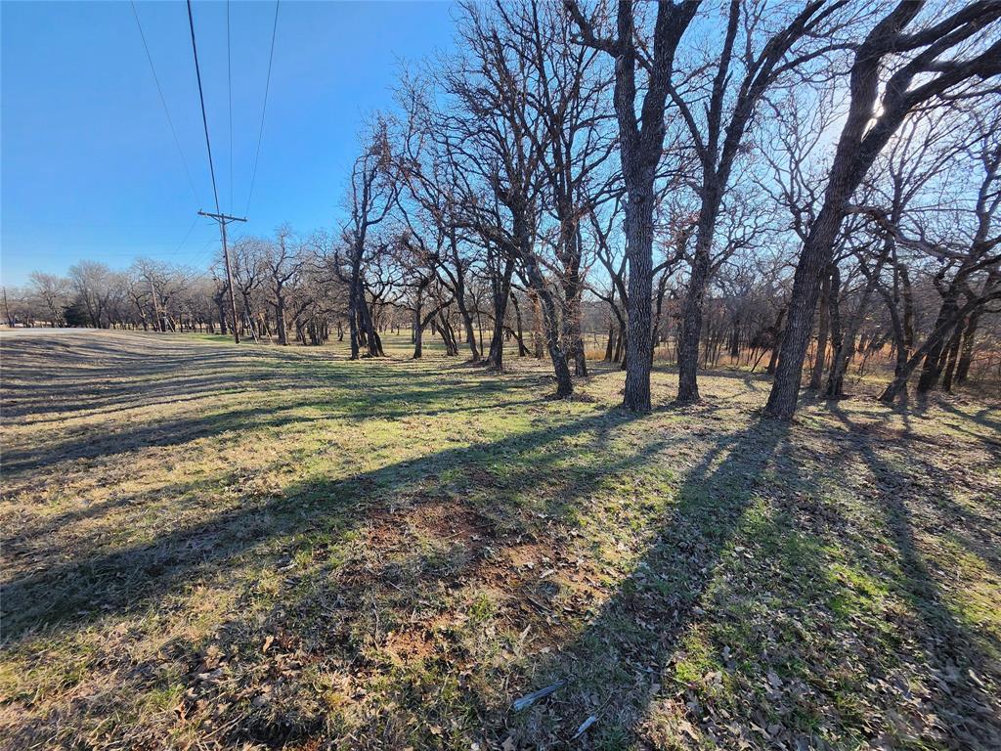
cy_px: 376
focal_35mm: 13
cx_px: 500
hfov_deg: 106.2
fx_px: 376
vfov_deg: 89.9
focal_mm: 1.74
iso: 40
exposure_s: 1/553
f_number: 2.2
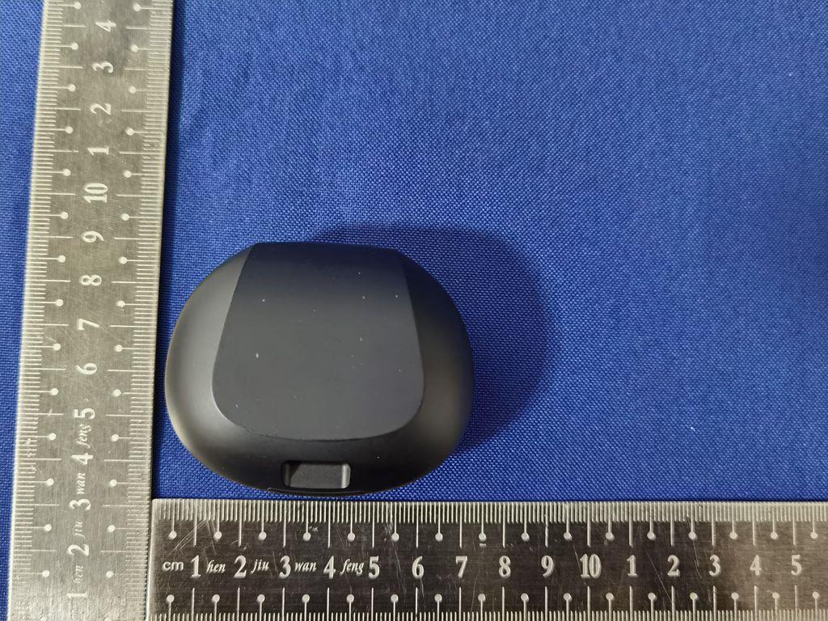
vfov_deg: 42.9
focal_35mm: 33
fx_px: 789
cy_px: 310
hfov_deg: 55.4
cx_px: 414
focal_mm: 6.71
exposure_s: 1/20
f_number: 1.9
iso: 500
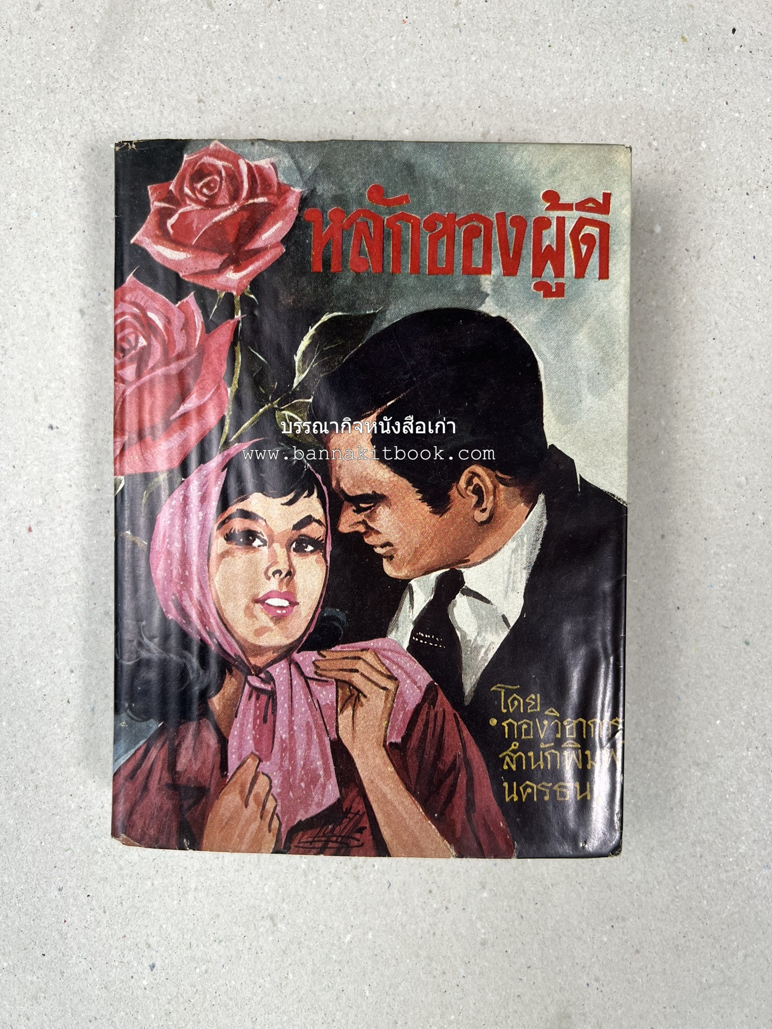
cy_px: 514
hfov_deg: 53.1
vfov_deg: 67.3
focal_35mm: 26
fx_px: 773
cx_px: 386
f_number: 1.5
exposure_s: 1/100
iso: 50
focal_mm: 5.7
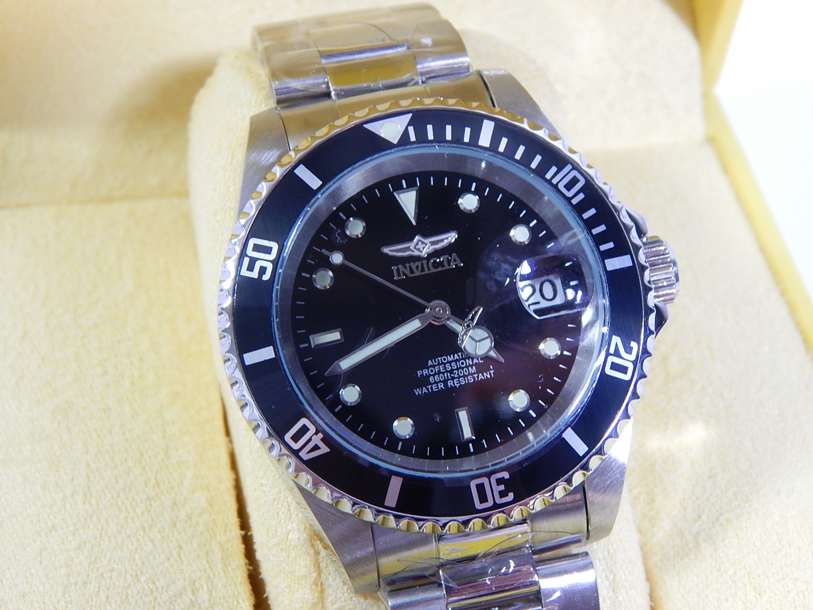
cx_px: 406
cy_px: 305
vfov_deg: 21.3
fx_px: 1621
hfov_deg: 28.2
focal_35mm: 69
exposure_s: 1/25
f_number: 4.1
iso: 400
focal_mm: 12.3
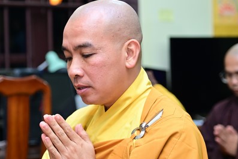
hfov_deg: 14.8
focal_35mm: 139
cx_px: 110
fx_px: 919
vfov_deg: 9.9
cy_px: 103
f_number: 4
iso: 1600
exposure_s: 1/160
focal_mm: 85
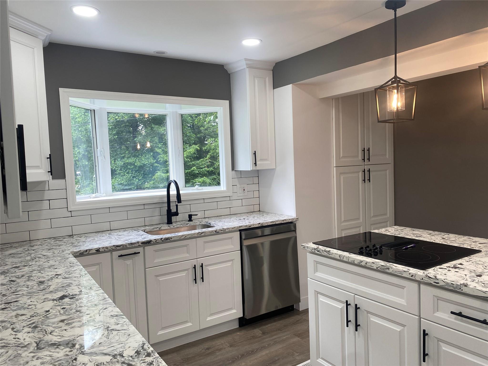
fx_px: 367
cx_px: 244
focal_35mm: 26
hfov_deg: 67.3
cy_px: 183
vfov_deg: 53.1
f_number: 1.8
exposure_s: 1/120
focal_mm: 4.25
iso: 50
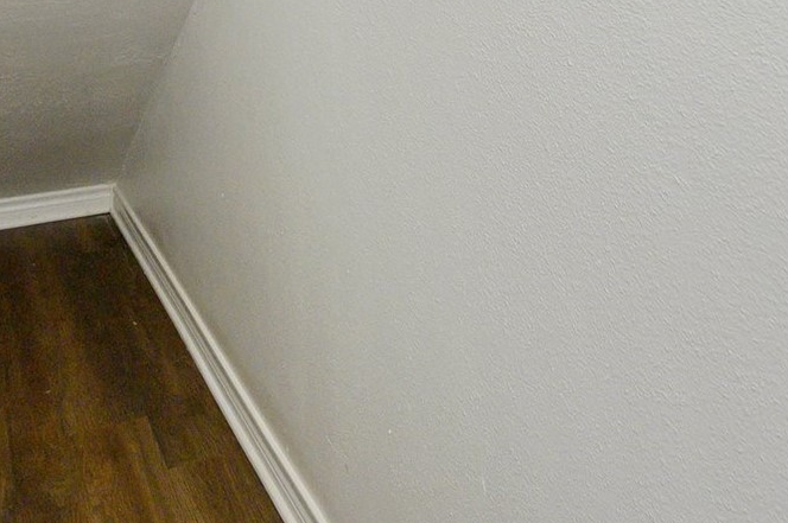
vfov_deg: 27.1
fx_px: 940
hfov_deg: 45.5
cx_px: 409
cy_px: -119
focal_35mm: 43
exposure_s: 1/100
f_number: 4
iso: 640
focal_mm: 14
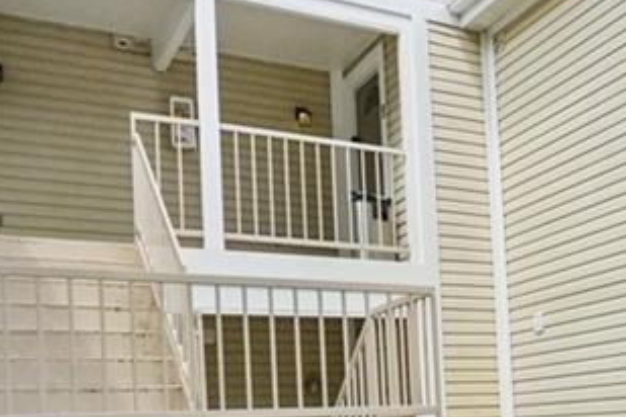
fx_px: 950
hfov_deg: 33.2
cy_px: 355
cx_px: 636
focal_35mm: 55
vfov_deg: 24.2
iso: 400
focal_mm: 16.5
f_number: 8
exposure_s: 1/1600
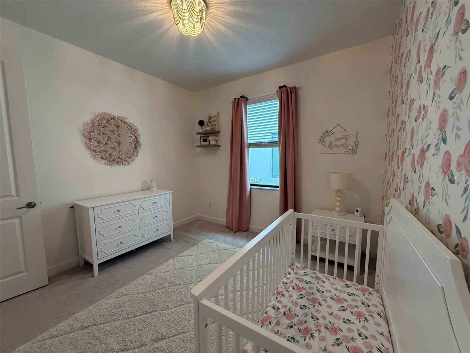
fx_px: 190
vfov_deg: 85.7
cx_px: 235
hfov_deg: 102.1
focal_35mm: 14
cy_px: 176
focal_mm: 2.22
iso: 400
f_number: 2.2
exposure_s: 1/120
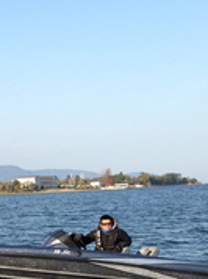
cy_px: 310
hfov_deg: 13.6
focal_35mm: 105
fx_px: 843
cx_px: -59
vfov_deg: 18.0
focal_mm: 4.28
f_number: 2.4
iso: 50
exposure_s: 1/726
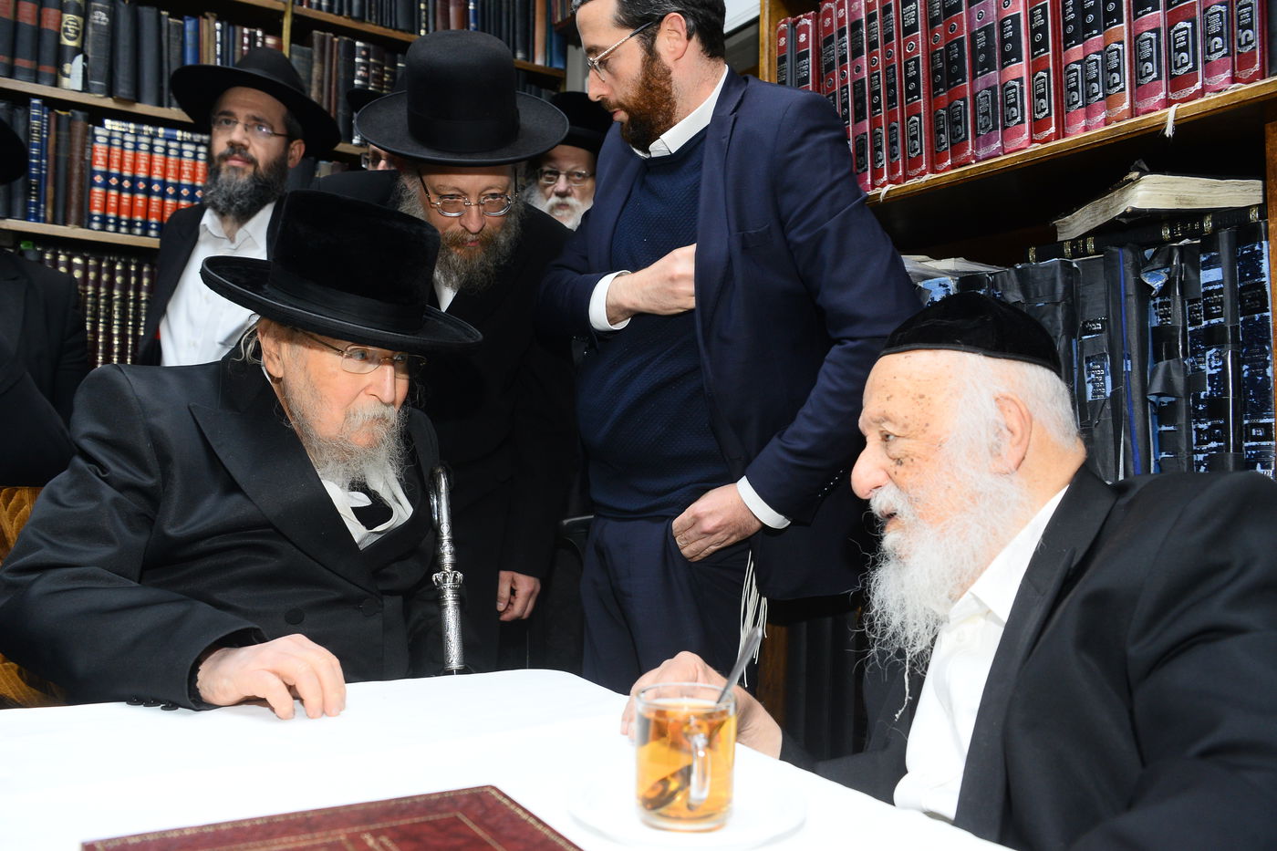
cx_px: 638
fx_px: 1064
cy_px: 426
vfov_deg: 43.6
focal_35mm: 30
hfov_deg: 61.9
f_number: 5
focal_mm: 30
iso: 1250
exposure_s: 1/100
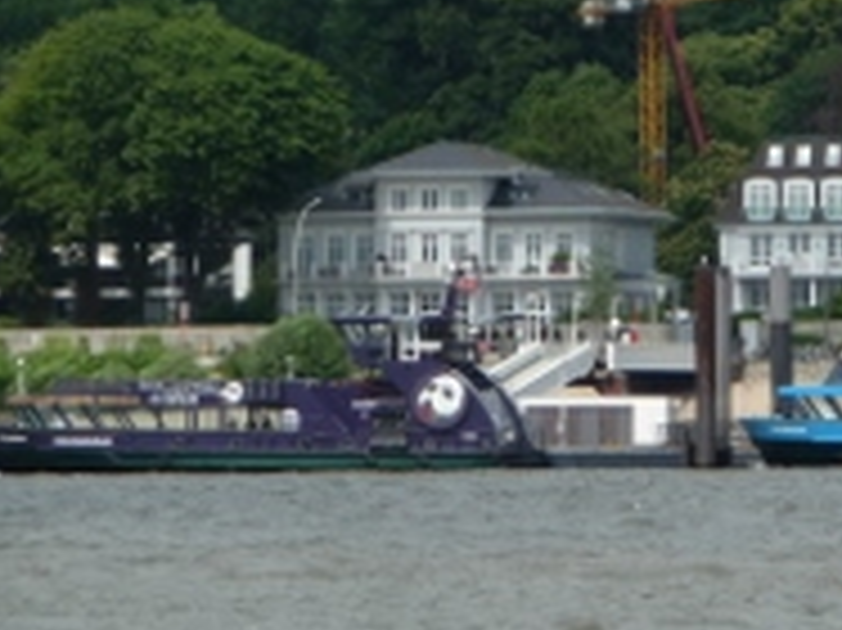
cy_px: 261
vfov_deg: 3.3
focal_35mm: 453
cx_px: 874
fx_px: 11012
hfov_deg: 4.4
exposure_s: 1/640
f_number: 4.8
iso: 100
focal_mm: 36.4
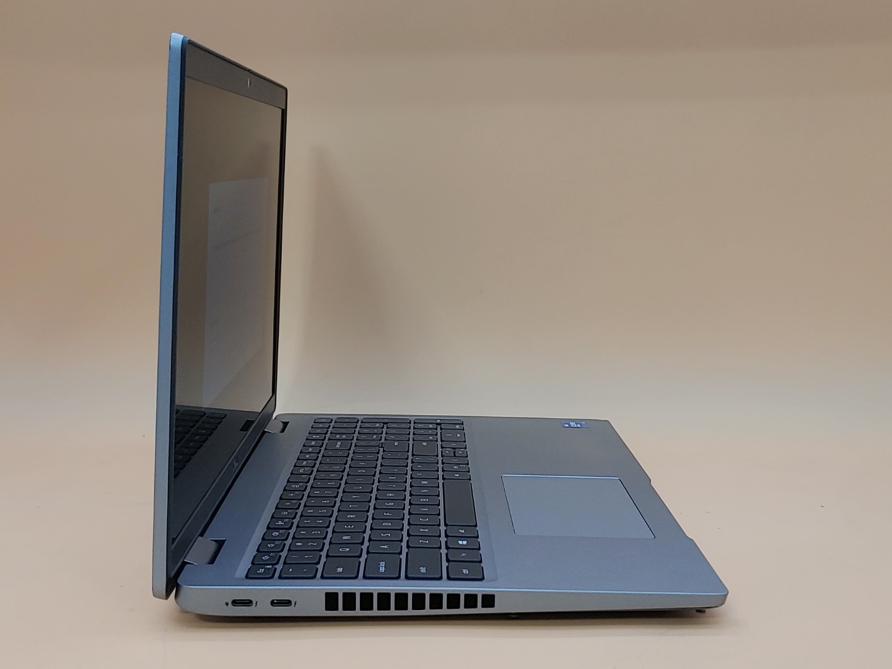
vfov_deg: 31.5
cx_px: 446
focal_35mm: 46
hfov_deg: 41.2
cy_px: 334
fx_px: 1185
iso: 50
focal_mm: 4.36
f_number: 1.8
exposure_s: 1/71
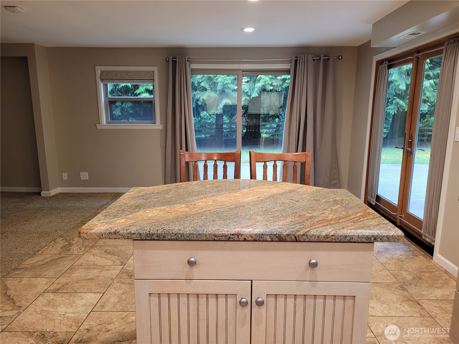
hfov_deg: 67.3
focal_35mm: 26
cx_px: 230
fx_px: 345
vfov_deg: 53.1
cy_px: 172
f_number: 1.8
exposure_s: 1/40
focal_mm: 5.4
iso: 160
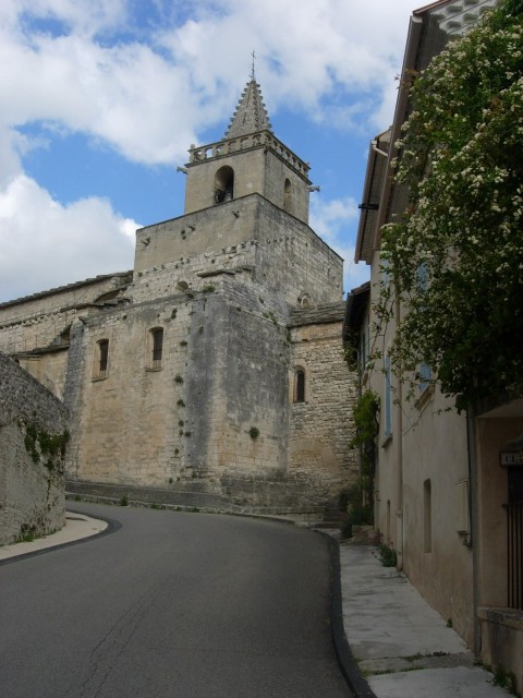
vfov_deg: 49.0
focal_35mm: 38
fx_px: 766
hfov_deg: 37.7
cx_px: 262
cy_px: 349
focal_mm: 7.8
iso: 64
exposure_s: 1/558
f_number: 4.8
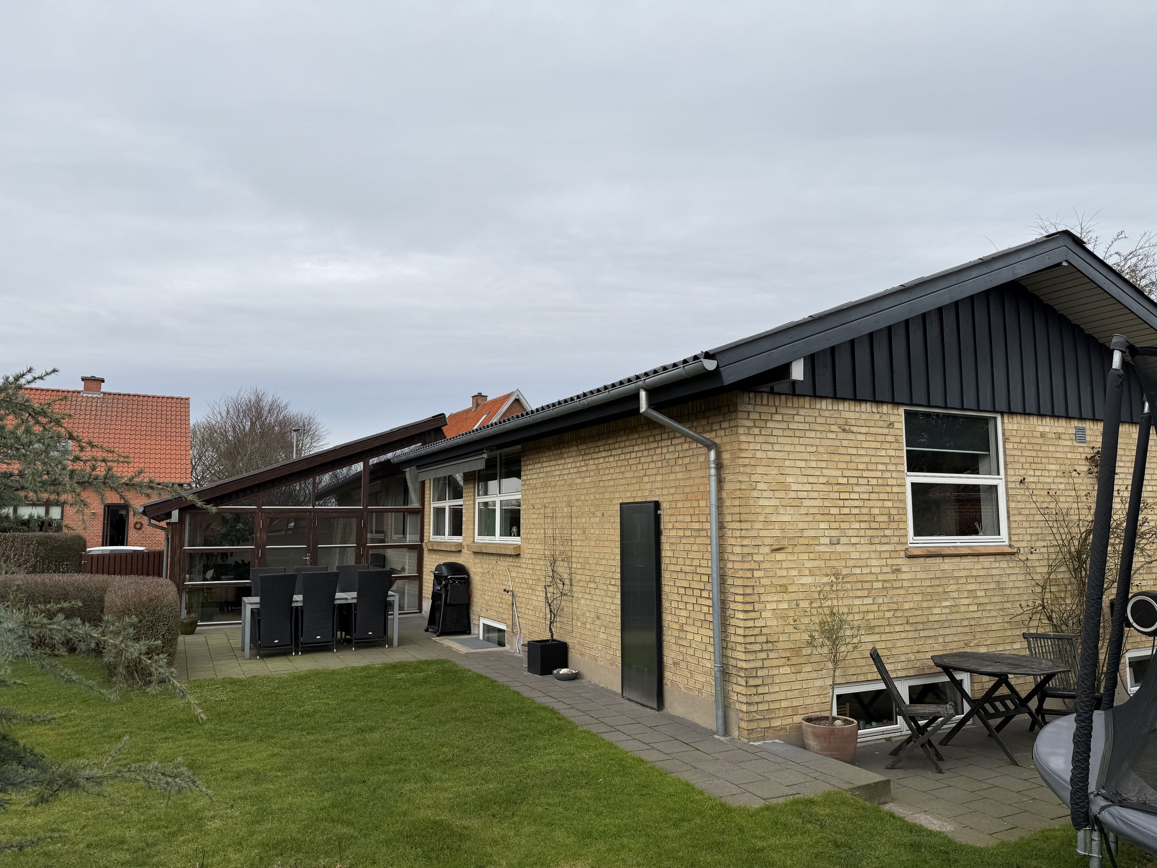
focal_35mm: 24
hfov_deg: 71.6
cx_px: 578
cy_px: 434
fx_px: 802
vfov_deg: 56.8
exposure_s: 1/3145
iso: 80
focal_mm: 6.76
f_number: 1.78
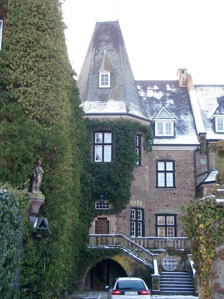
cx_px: 112
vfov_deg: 36.2
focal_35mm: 53
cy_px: 150
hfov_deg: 27.5
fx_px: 457
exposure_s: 1/64.9
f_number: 2.8
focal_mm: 11.05
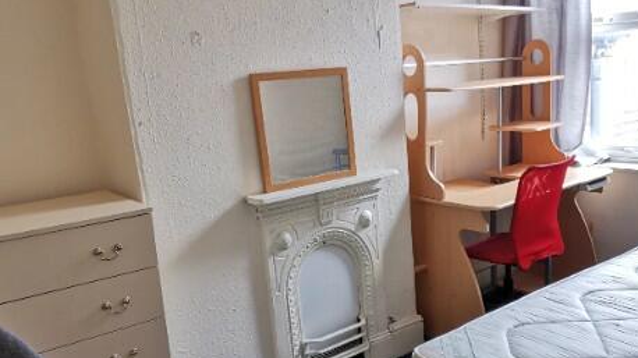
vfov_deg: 30.1
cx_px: 390
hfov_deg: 51.2
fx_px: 659
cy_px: 242
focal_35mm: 39
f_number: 2.2
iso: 320
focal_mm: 2.35
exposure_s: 1/50
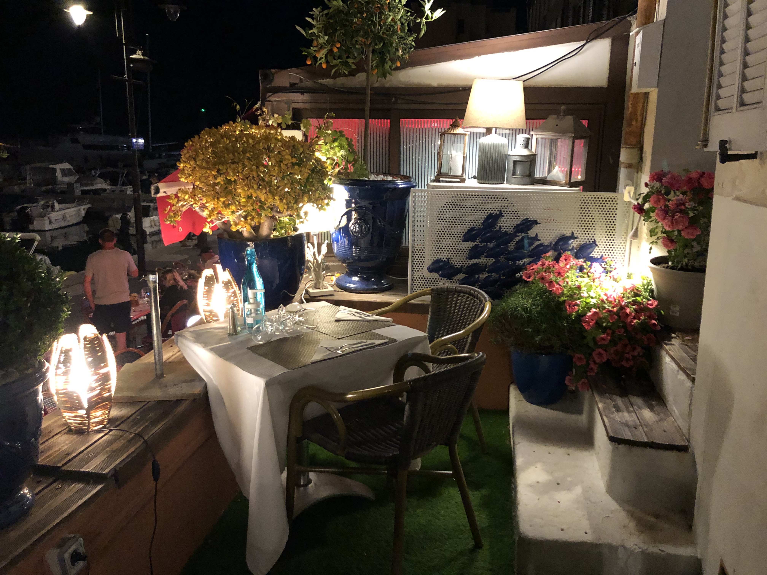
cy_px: 288
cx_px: 384
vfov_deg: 49.7
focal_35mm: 28
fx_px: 620
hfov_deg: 63.4
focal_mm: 3.99
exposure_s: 1/5
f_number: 1.8
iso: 100
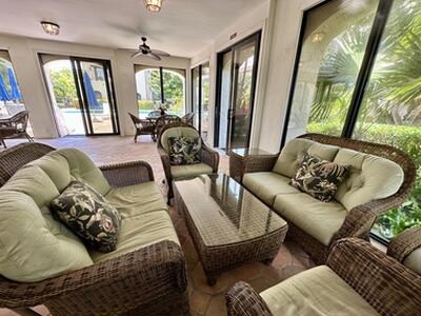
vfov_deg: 85.7
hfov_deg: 102.1
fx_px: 170
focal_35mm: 14
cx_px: 210
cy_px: 158
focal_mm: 2.22
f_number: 2.2
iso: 80
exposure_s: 1/120
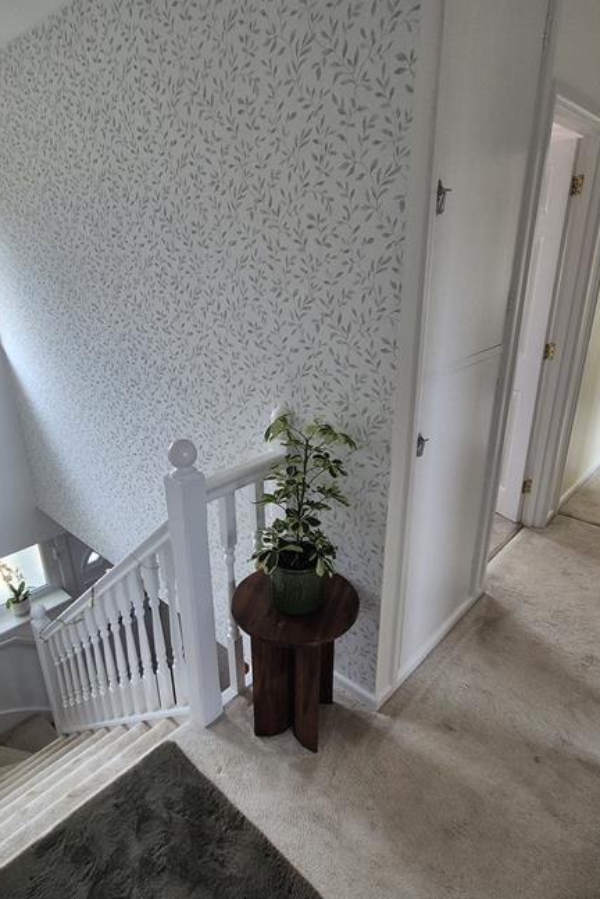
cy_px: 452
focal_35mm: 19
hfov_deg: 64.5
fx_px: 475
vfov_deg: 86.9
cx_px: 291
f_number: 2.2
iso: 125
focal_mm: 2.2
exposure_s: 1/50
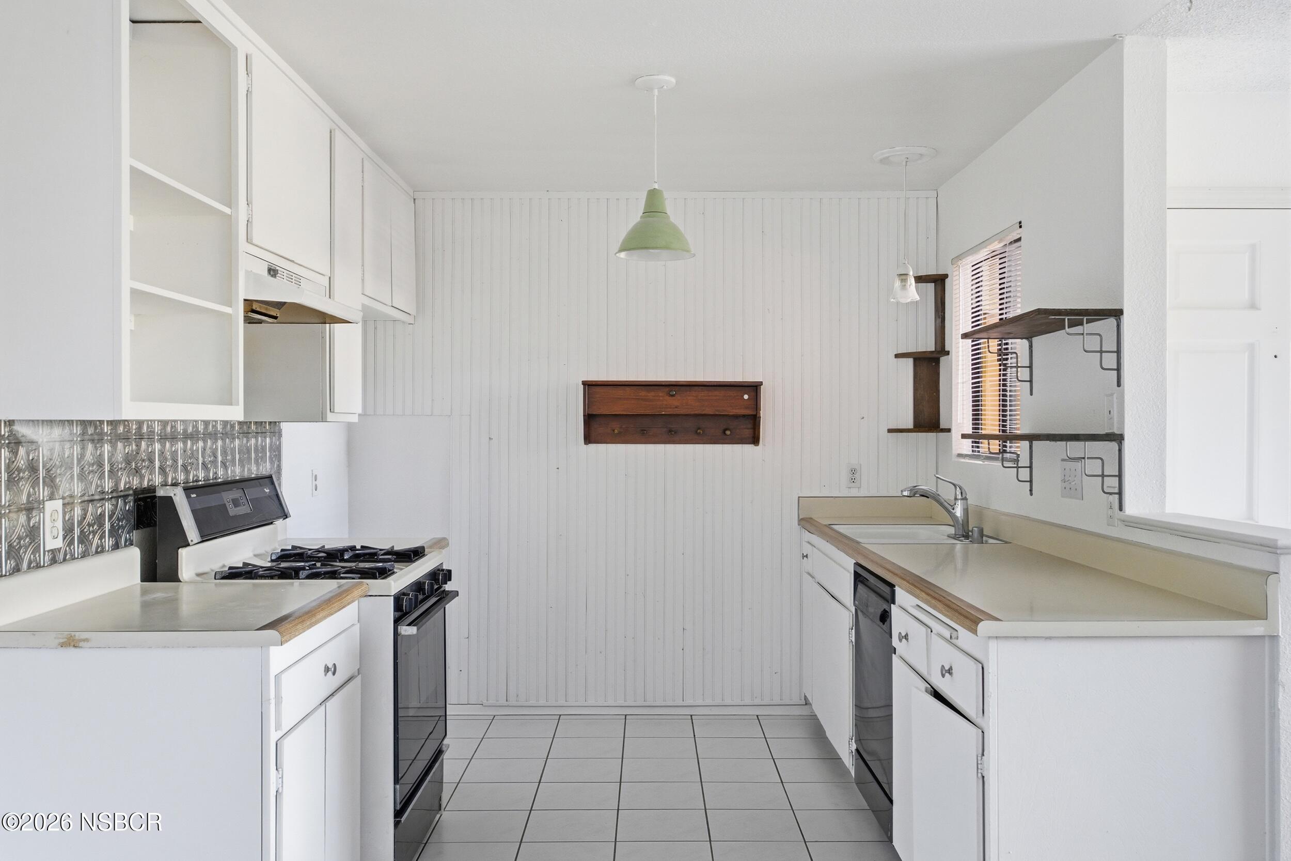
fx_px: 1076
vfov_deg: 43.6
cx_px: 646
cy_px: 430
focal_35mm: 30
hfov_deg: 61.9
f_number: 8
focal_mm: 30
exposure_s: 1/40
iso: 400
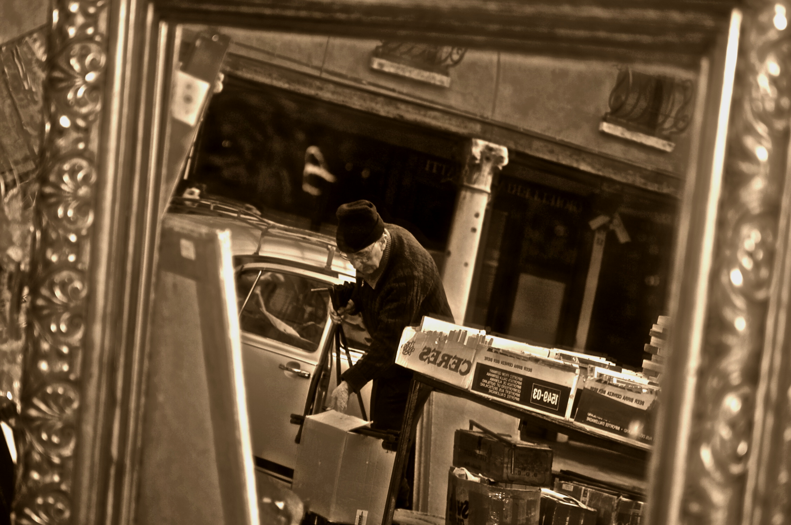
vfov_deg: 16.5
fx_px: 1810
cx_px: 396
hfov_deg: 24.7
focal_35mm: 82
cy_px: 262
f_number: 4
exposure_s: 1/60
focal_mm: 55
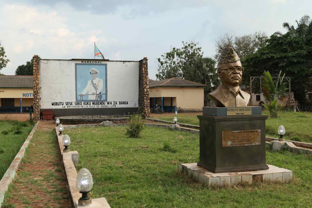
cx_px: 156
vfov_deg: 32.6
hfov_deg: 47.4
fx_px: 355
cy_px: 104
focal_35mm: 41
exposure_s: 1/500
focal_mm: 15.1
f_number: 2.8
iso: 125
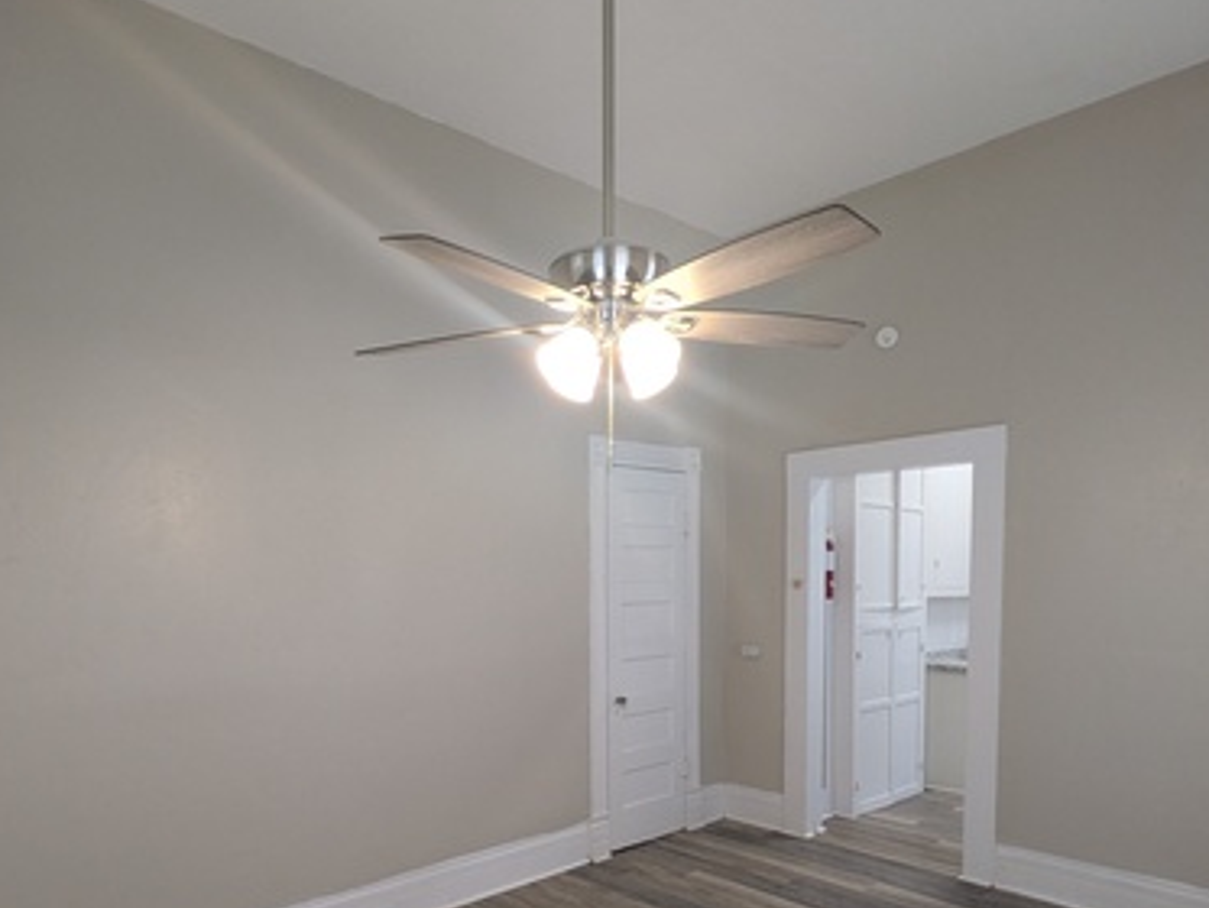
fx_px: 838
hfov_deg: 71.3
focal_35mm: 24
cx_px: 535
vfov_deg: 55.3
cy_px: 626
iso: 93
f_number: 2.2
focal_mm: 1.83
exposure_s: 1/24
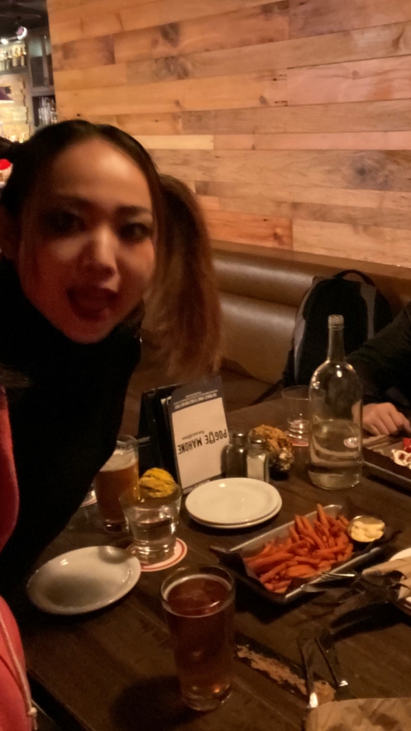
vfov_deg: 58.0
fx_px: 659
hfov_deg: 34.6
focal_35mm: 34
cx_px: 212
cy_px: 365
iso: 2000
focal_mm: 2.71
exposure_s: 1/15
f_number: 2.2
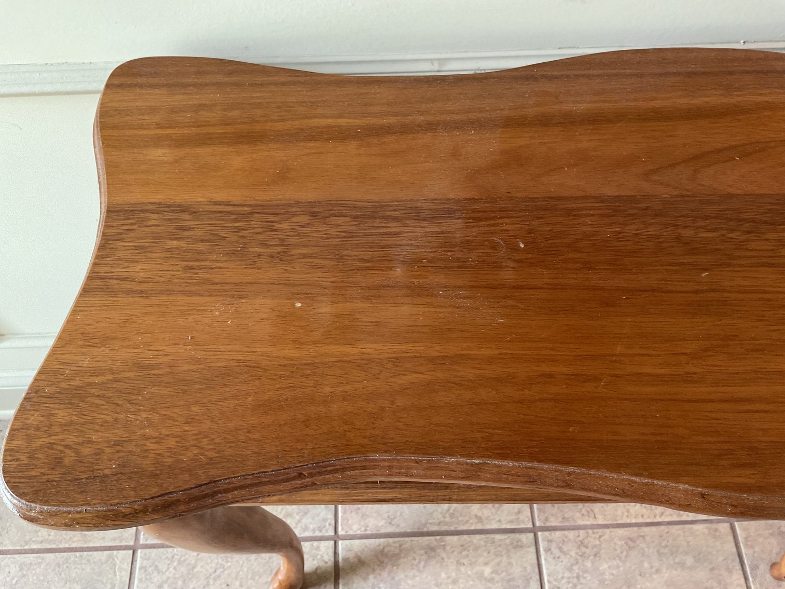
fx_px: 658
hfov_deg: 61.7
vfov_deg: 48.2
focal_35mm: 29
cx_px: 392
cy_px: 294
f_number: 1.8
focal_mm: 3
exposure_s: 1/60
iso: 200
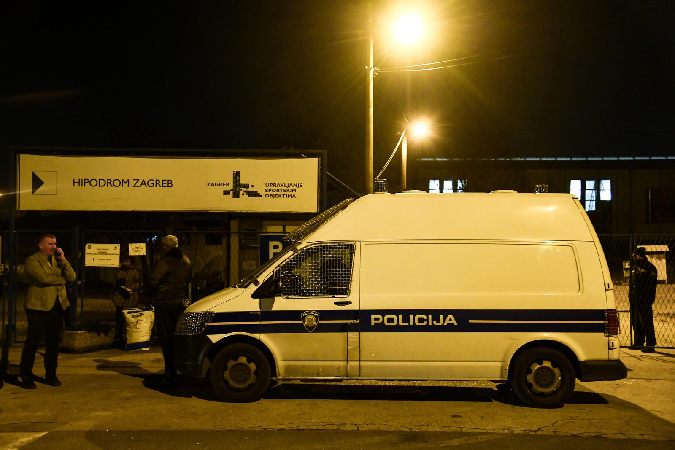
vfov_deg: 30.5
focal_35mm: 44
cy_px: 225
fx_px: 825
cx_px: 338
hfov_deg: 44.5
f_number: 4
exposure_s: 1/30
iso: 2500
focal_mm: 44
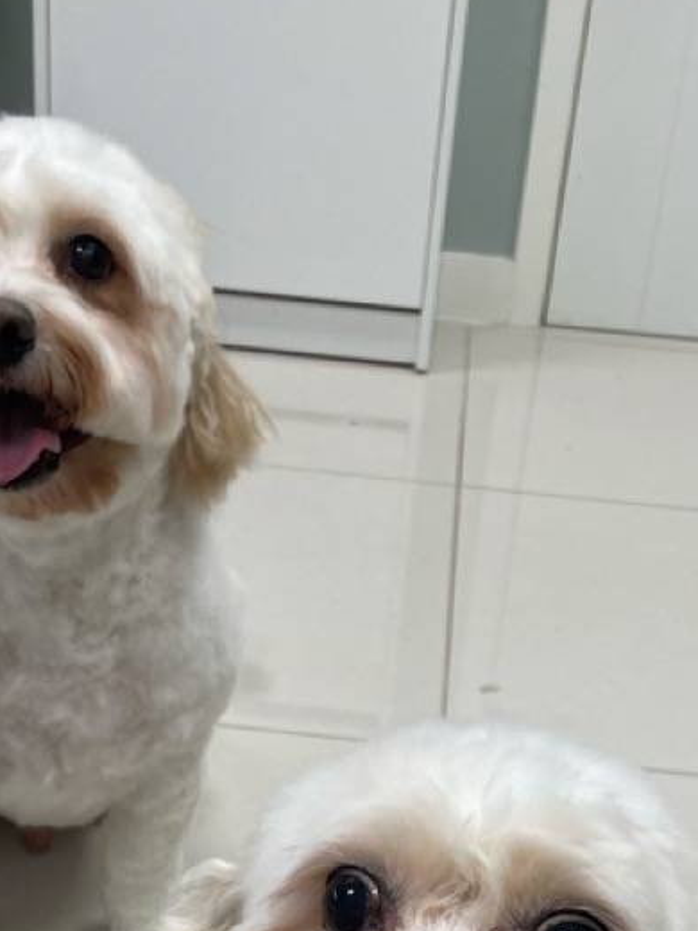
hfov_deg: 22.9
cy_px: 1010
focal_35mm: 64
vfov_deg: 27.8
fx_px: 1721
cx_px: 311
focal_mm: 4.2
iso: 50
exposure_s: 1/100
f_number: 1.6
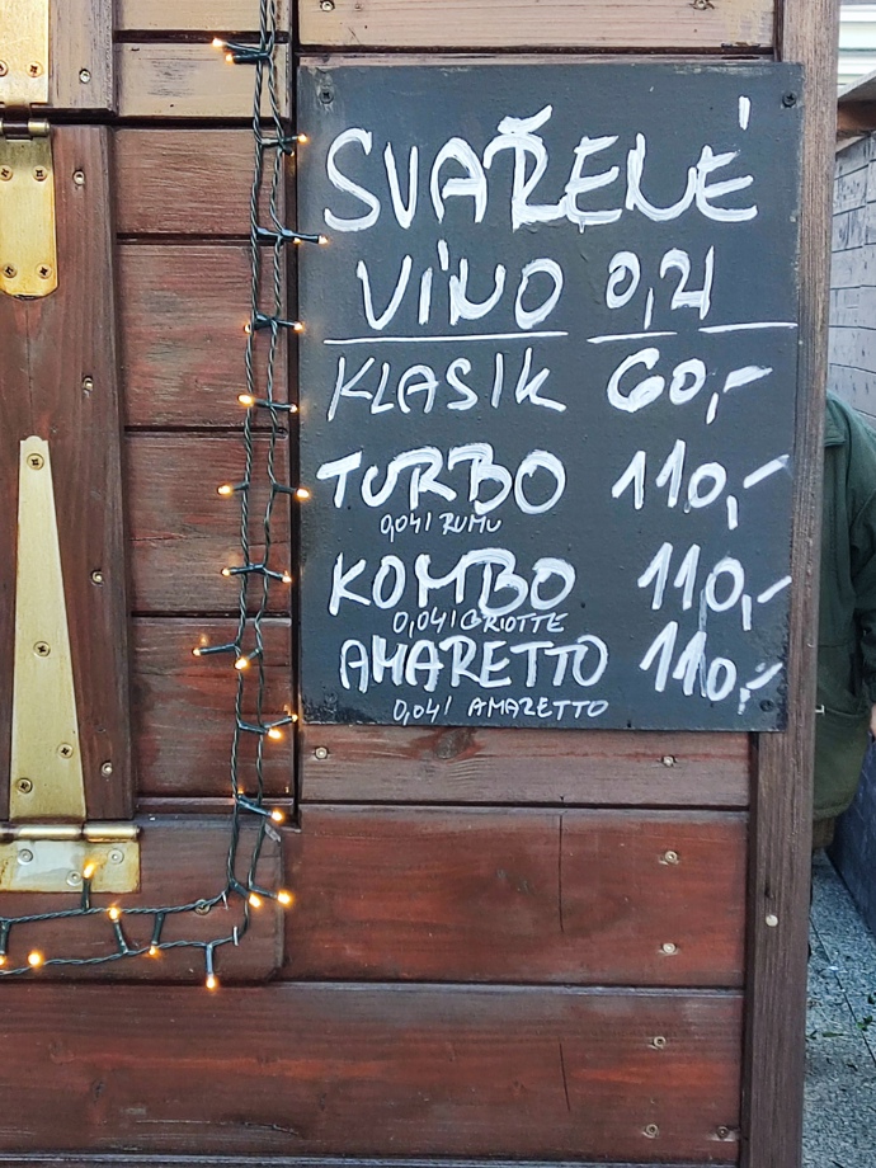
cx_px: 438
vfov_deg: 32.2
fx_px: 2024
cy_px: 584
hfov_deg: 24.4
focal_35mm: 60
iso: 78
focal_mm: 4.71
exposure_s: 1/100
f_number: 1.79
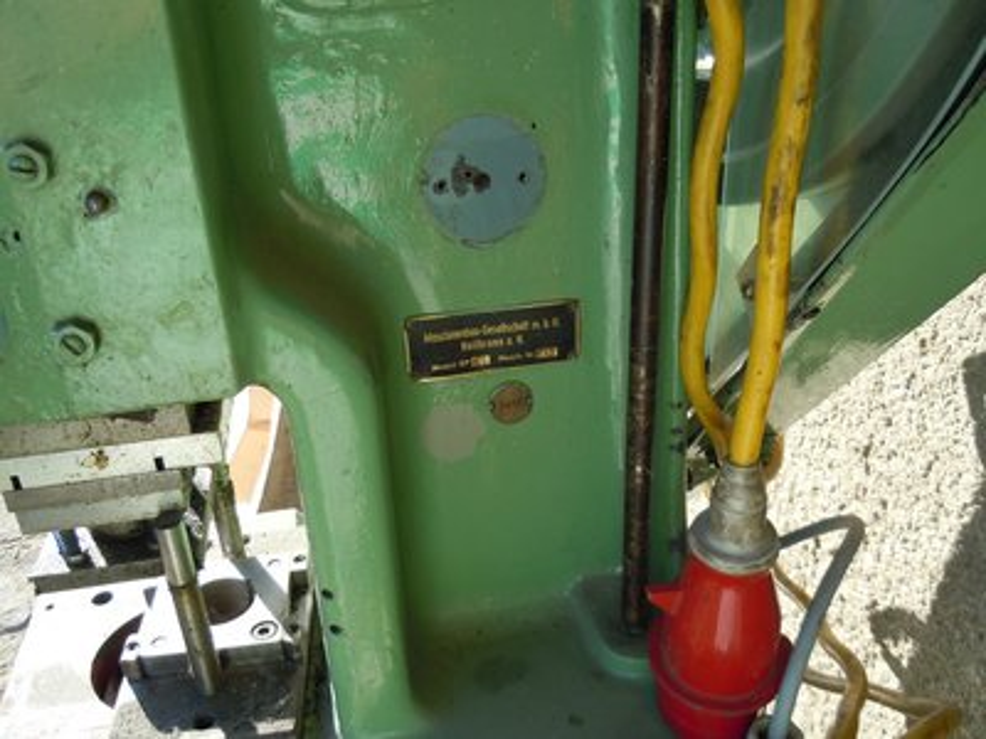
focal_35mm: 30
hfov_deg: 60.0
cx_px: 493
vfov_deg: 46.8
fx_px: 855
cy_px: 370
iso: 100
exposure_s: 1/125
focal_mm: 5.4
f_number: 3.5
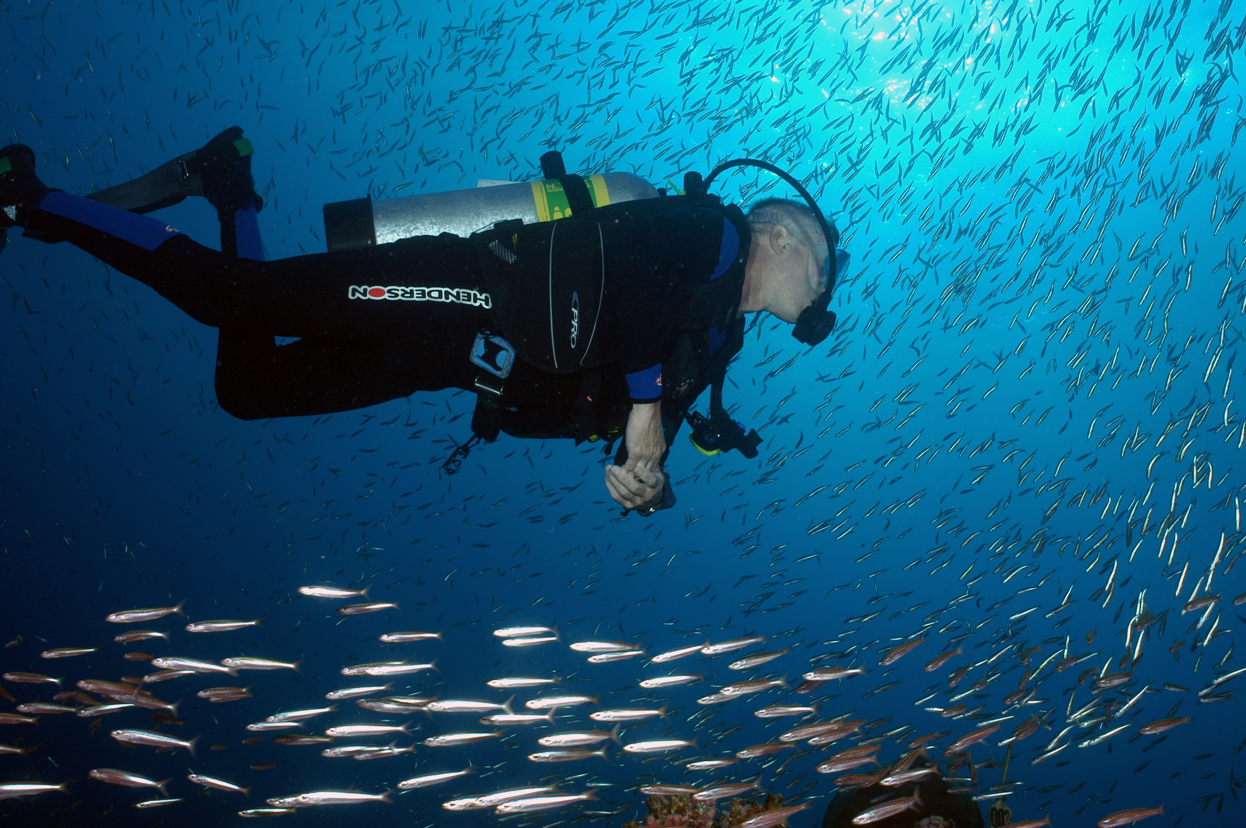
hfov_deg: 53.2
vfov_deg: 36.8
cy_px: 414
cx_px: 623
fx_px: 1245
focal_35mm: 36
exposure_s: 1/125
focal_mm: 24
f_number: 10
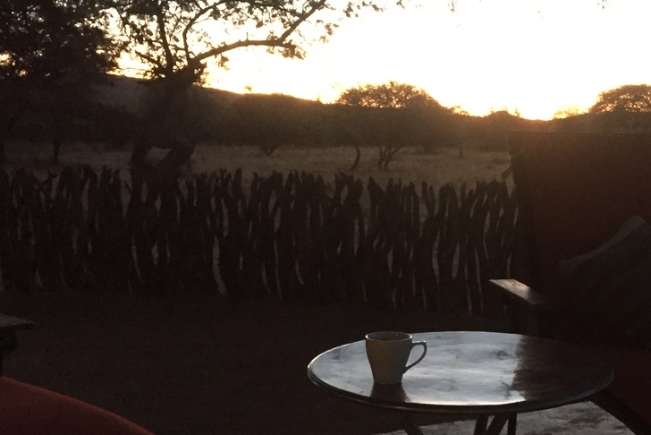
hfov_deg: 36.6
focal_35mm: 53
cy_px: 252
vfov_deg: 25.5
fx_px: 959
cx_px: 490
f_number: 2.2
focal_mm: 4.15
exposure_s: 1/17
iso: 1000
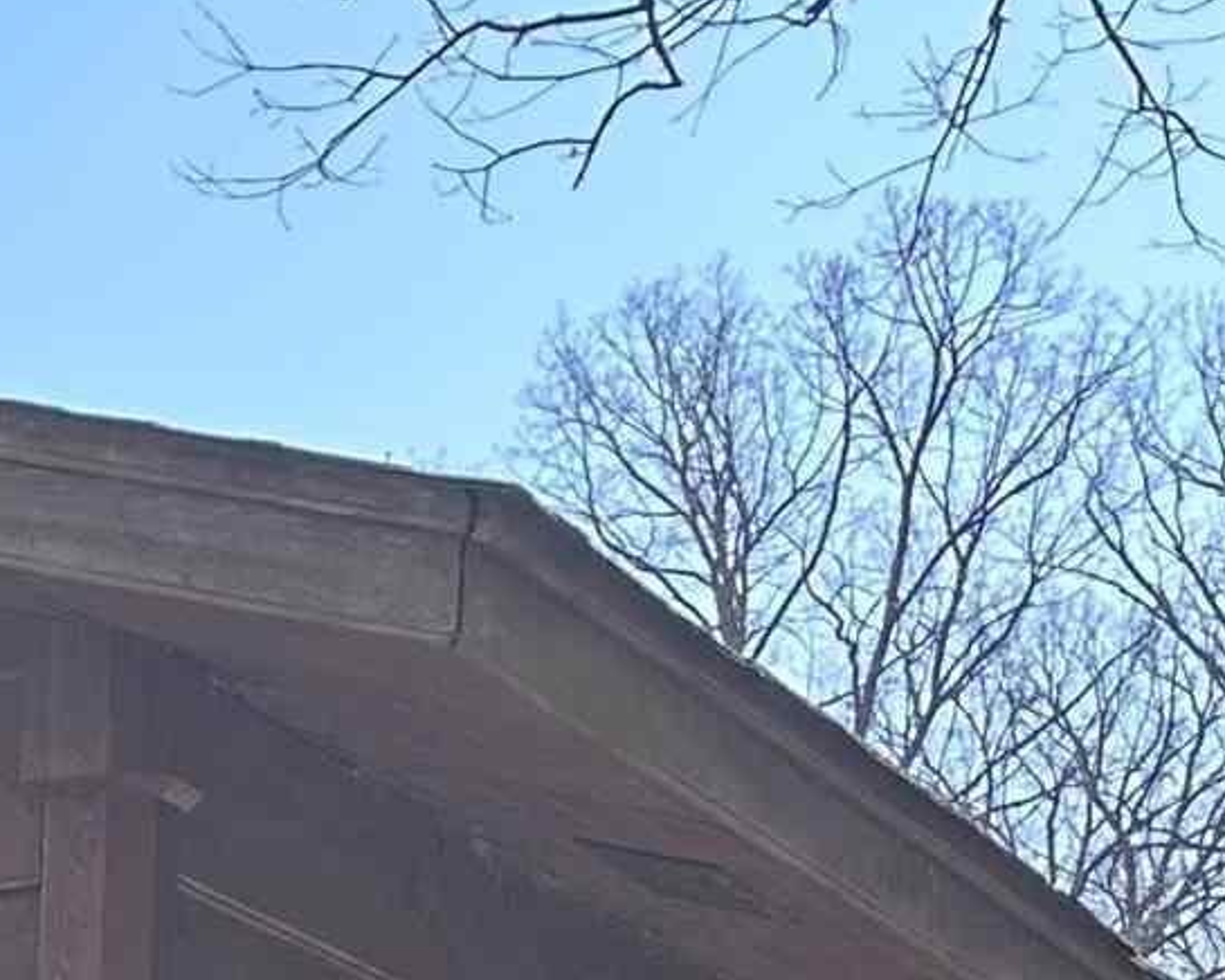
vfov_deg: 10.6
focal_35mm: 132
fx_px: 4786
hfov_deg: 11.7
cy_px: 2061
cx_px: -1782
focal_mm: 6.86
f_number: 1.78
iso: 80
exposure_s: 1/1029
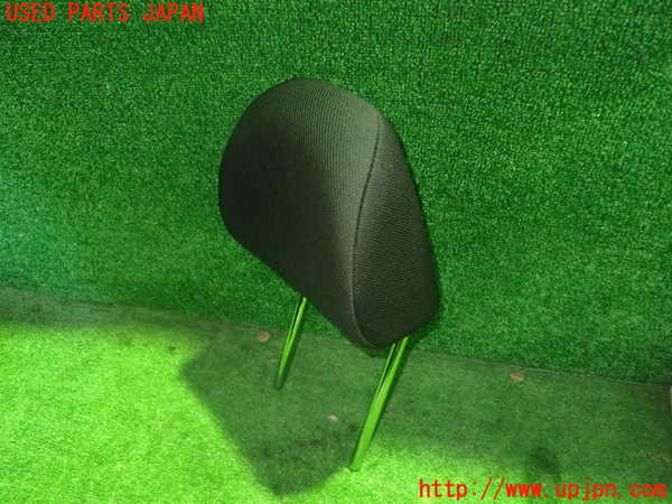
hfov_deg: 60.0
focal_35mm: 30
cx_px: 336
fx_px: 582
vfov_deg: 46.8
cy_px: 252
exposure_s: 1/13
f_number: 2.3
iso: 800
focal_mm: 5.4
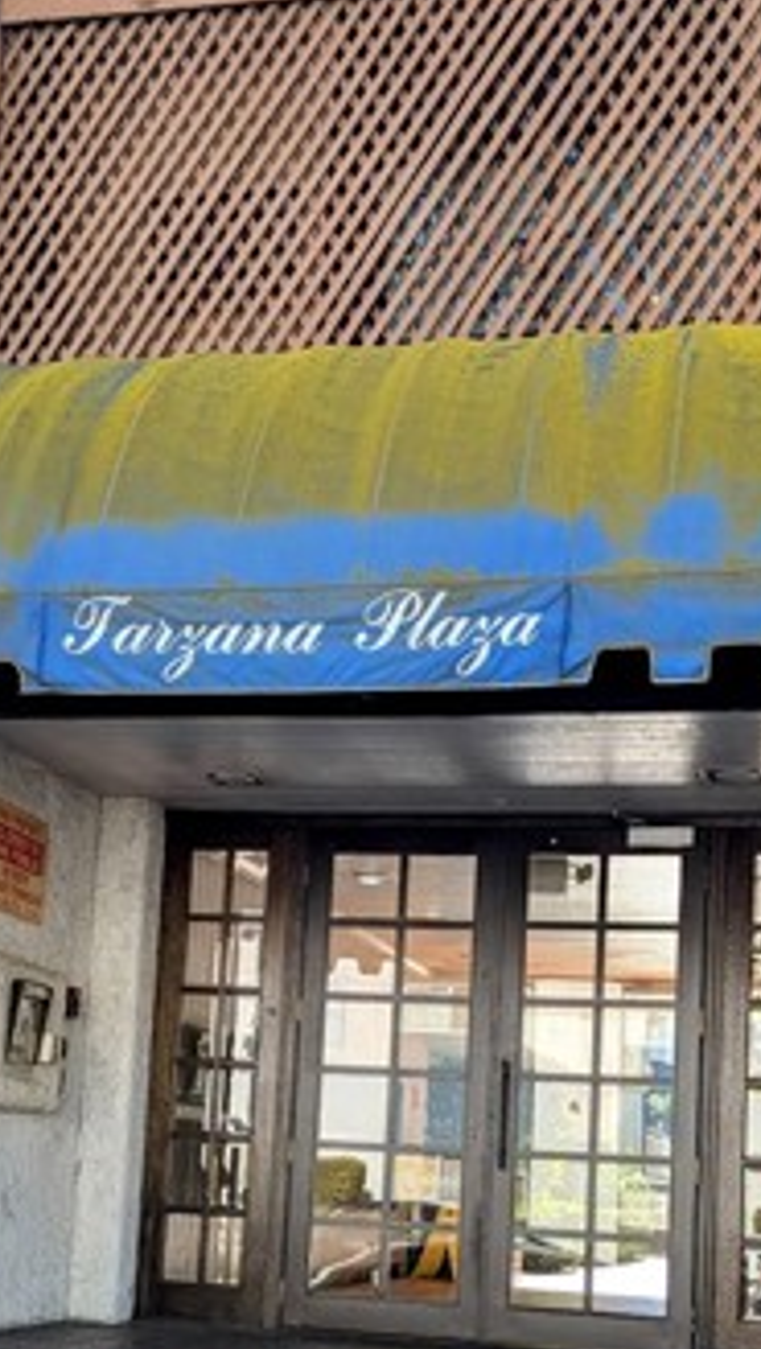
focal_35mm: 51
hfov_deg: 23.5
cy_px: 956
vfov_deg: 39.8
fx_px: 1826
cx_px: 395
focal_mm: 6.81
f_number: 1.85
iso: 45
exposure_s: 1/578
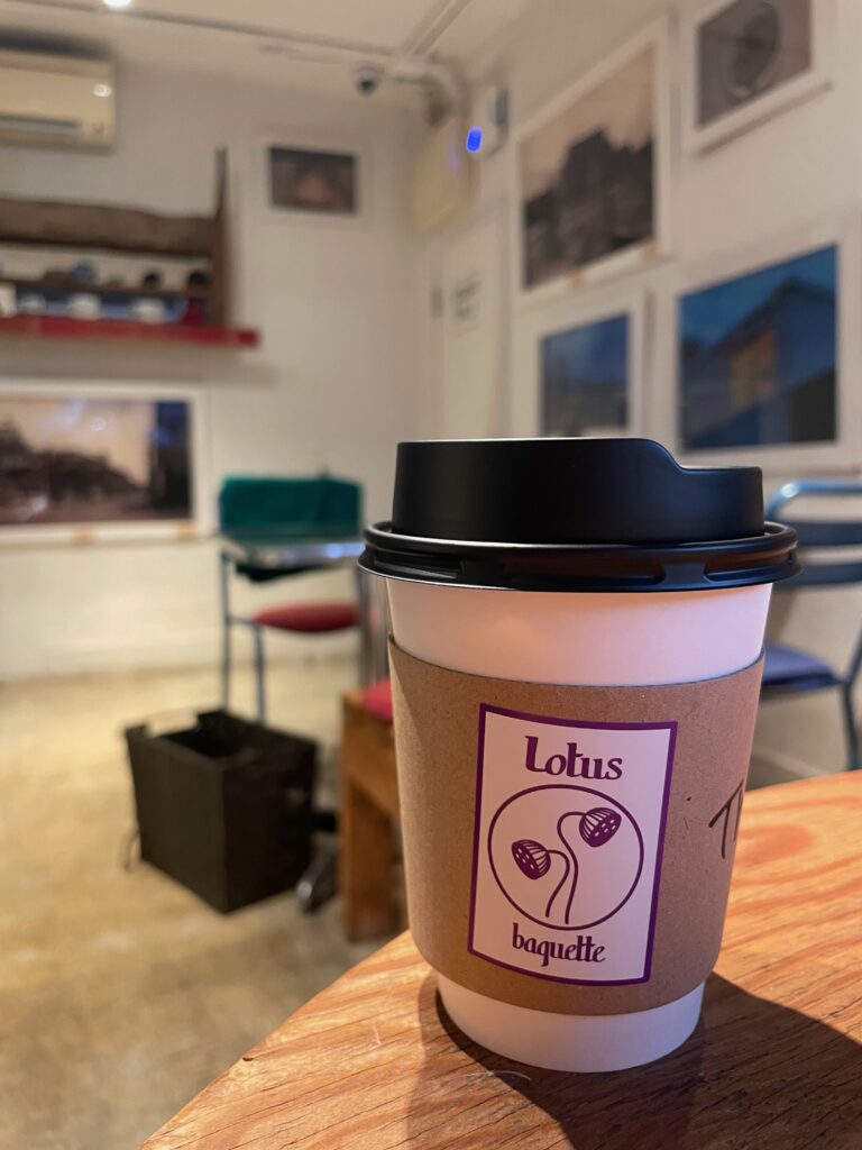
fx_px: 863
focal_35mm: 26
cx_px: 431
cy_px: 575
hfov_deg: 53.1
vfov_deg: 67.3
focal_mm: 4.2
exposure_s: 1/33
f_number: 1.6
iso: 320
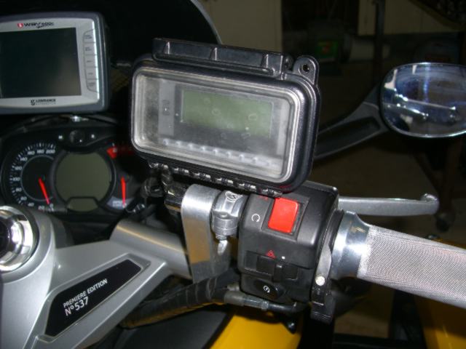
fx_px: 512
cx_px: 233
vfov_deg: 37.7
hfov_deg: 49.0
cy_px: 174
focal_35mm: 38
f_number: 2.8
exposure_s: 1/60
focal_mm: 7.9
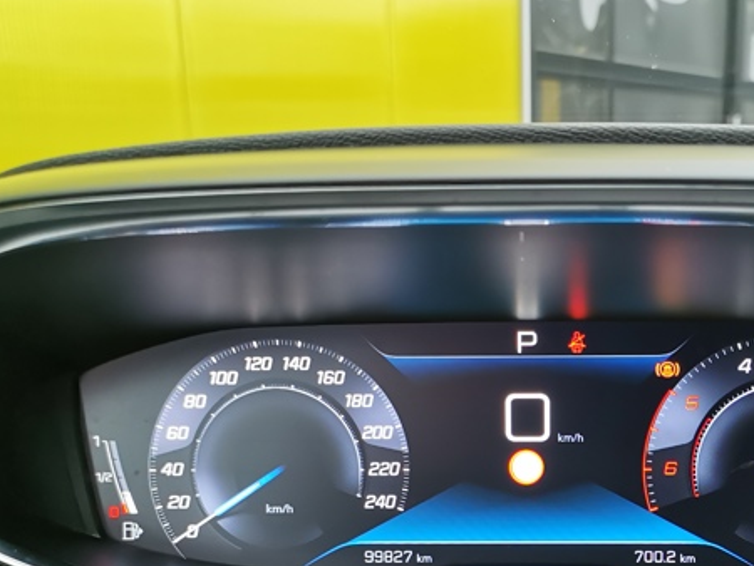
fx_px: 1046
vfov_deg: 29.4
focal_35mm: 48
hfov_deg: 38.7
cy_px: 476
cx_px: 561
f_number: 1.8
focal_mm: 5.58
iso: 200
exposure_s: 1/100
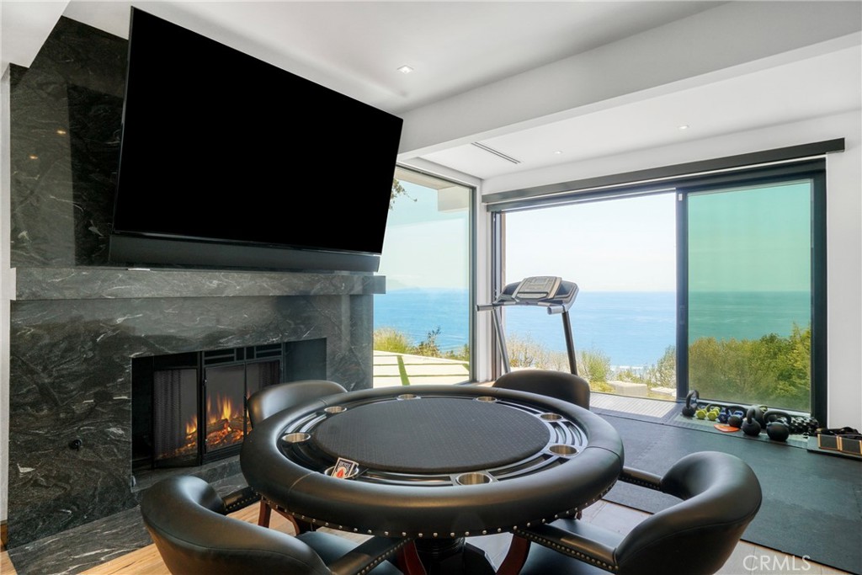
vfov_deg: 67.4
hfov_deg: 90.0
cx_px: 431
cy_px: 288
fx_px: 431
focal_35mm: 18
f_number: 13
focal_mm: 12
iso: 250
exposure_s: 1/20
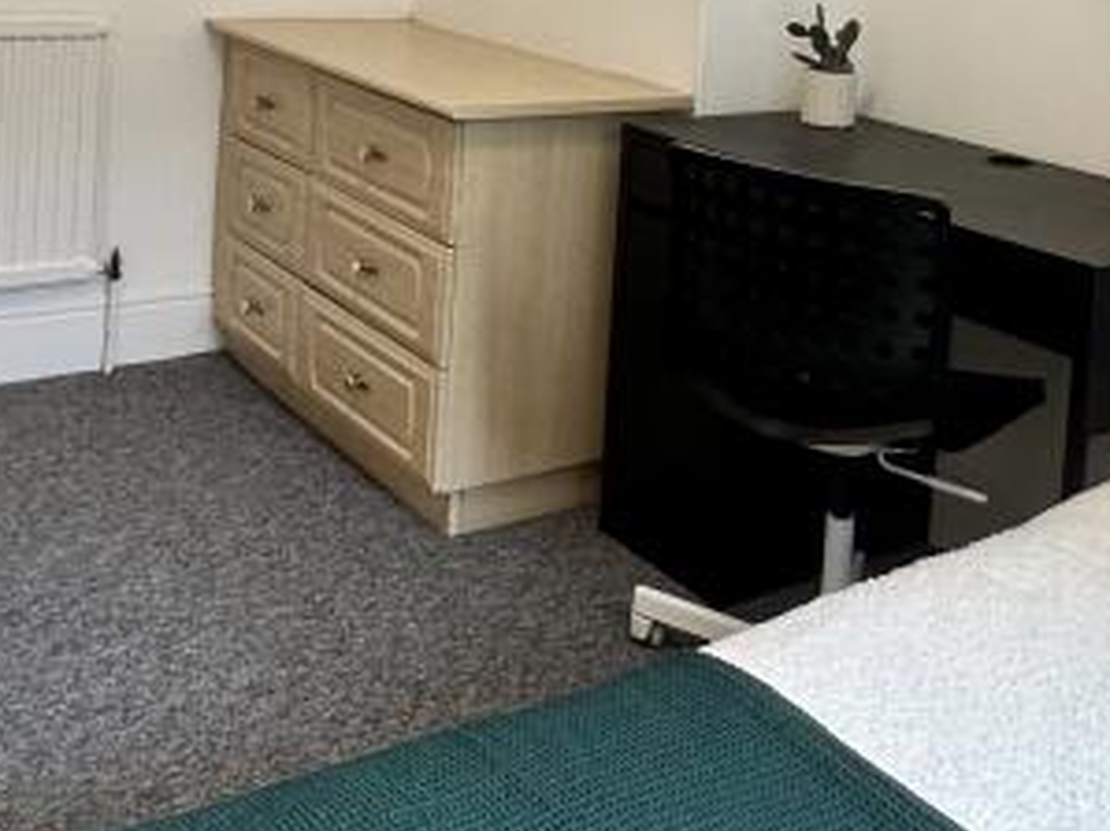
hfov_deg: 39.2
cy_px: -26
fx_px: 1539
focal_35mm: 48
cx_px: 750
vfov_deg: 28.2
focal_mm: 2.22
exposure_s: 1/100
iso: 200
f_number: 2.2
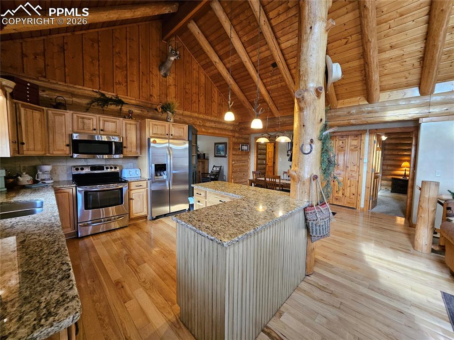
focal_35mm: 13
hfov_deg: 106.2
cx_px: 227
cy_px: 170
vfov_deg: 89.9
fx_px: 170
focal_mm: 1.7
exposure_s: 1/60
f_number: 2.2
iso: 250
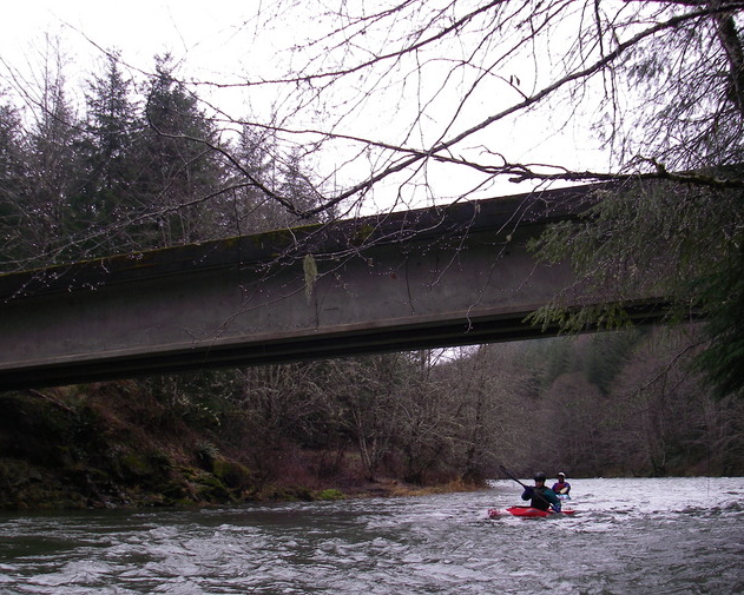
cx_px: 371
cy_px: 339
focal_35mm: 47
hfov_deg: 39.5
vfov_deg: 32.0
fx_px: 1035
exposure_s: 1/100
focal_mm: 6.3
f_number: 3.3
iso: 64
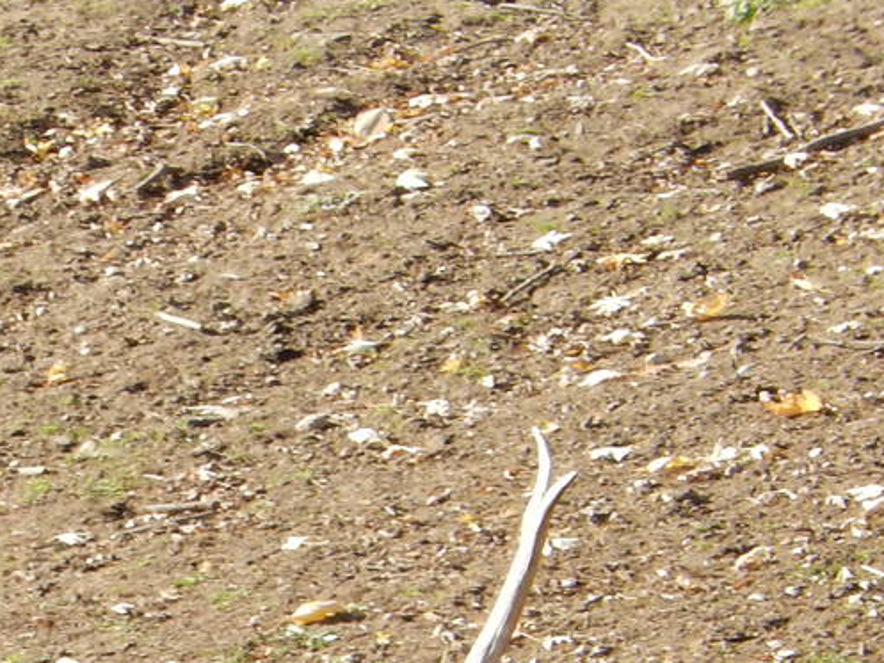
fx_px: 15198
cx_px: -148
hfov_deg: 3.3
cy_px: 841
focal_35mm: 595
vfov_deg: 2.5
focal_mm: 33.3
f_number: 5.7
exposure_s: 1/125
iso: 125
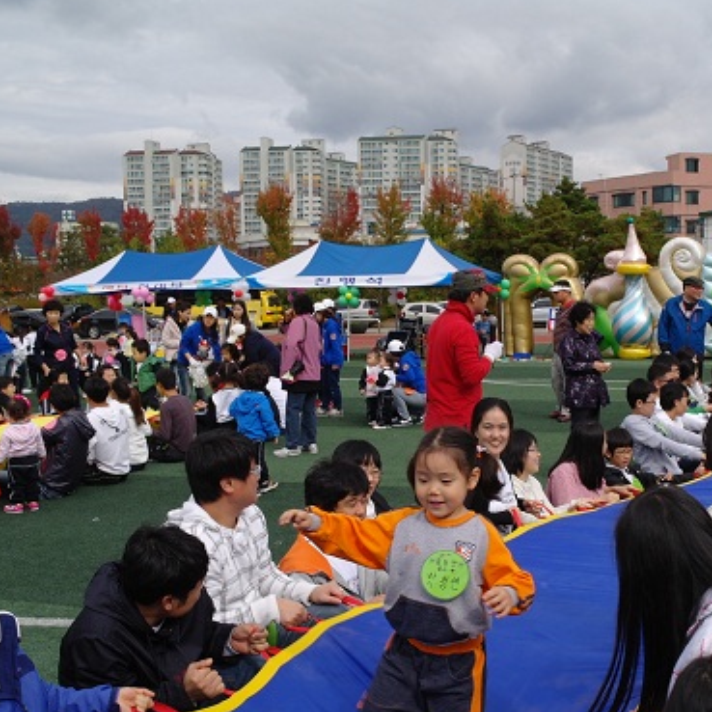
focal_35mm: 47
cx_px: 486
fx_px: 1094
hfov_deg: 35.6
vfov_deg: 36.0
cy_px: 397
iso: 100
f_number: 11
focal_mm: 20
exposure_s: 1/90
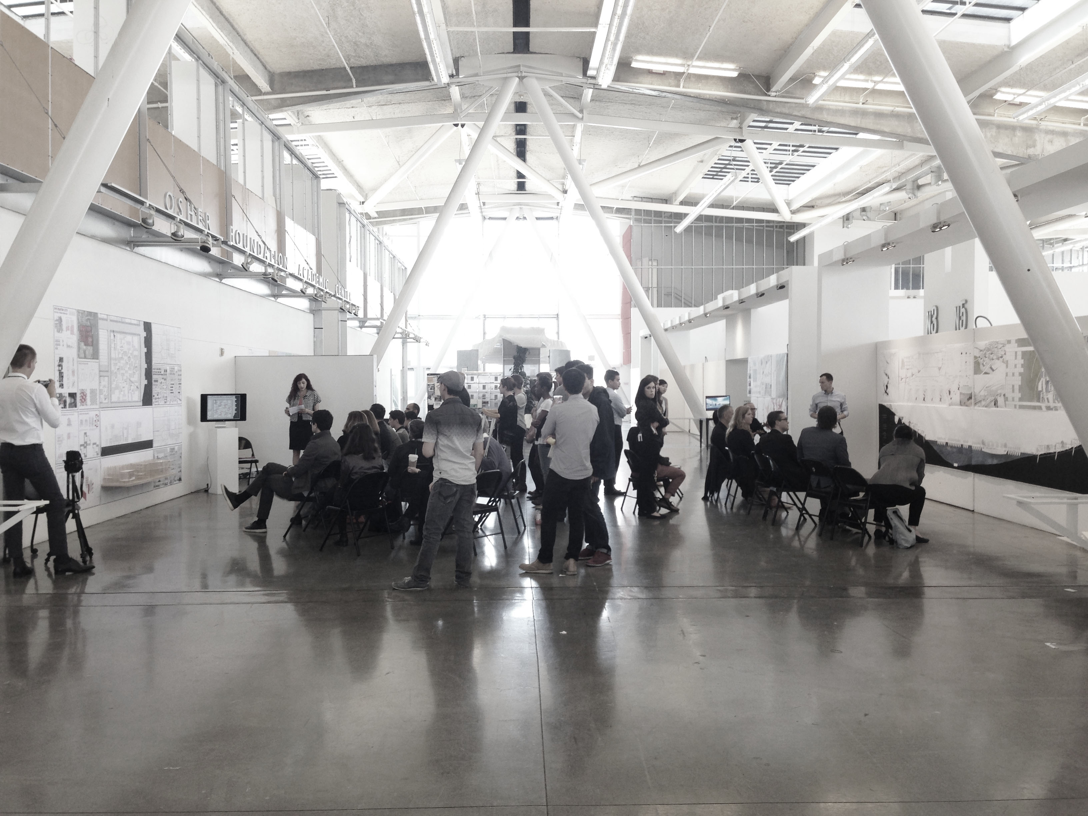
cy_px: 408
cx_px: 544
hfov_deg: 55.4
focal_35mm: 33
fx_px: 1037
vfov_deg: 42.9
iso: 50
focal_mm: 4.12
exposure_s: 1/40
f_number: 2.4
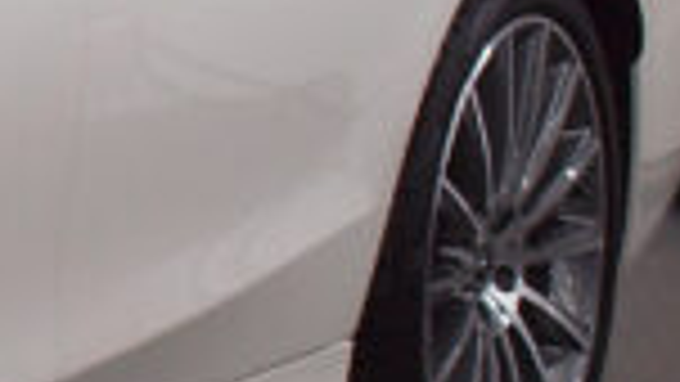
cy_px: 13
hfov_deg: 6.3
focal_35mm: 311
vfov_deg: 3.9
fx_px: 5609
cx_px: -1387
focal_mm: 21
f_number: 4.4
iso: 250
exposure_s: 1/60
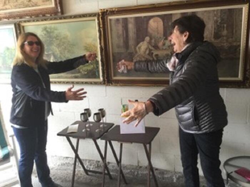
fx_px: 224
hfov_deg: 58.4
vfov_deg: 45.4
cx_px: 125
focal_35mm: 31
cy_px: 94
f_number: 2.4
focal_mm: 3.3
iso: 64
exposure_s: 1/30
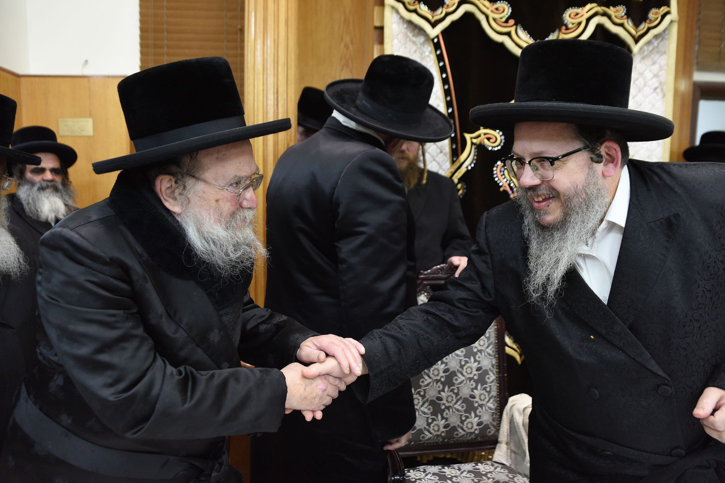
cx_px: 362
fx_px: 483
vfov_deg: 53.1
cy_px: 242
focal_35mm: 24
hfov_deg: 73.8
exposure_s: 1/125
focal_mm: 24
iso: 2000
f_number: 3.2
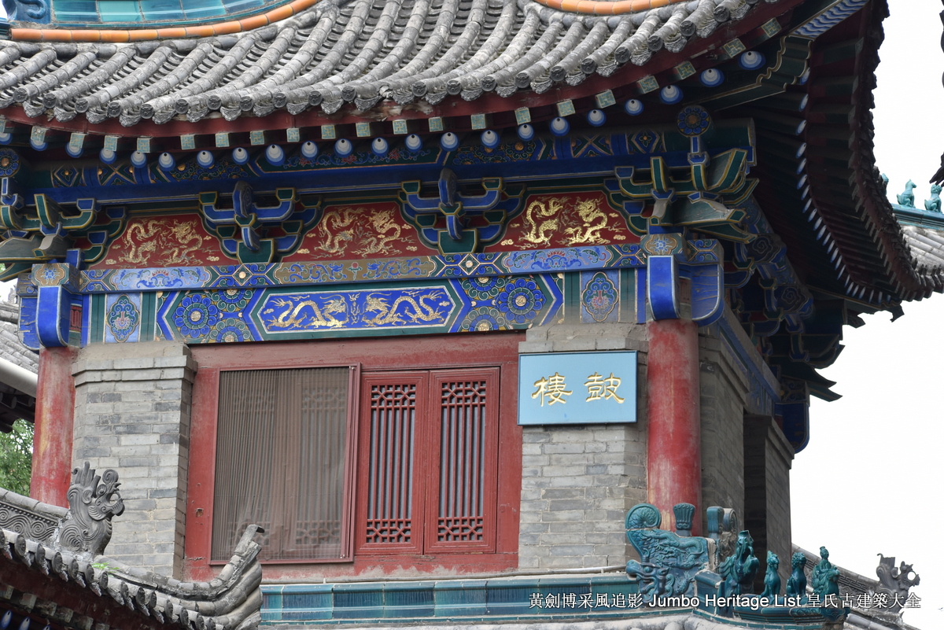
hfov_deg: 19.4
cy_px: 315
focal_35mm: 105
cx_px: 472
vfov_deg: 13.1
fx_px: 2754
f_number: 5.6
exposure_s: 1/250
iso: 220
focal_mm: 70
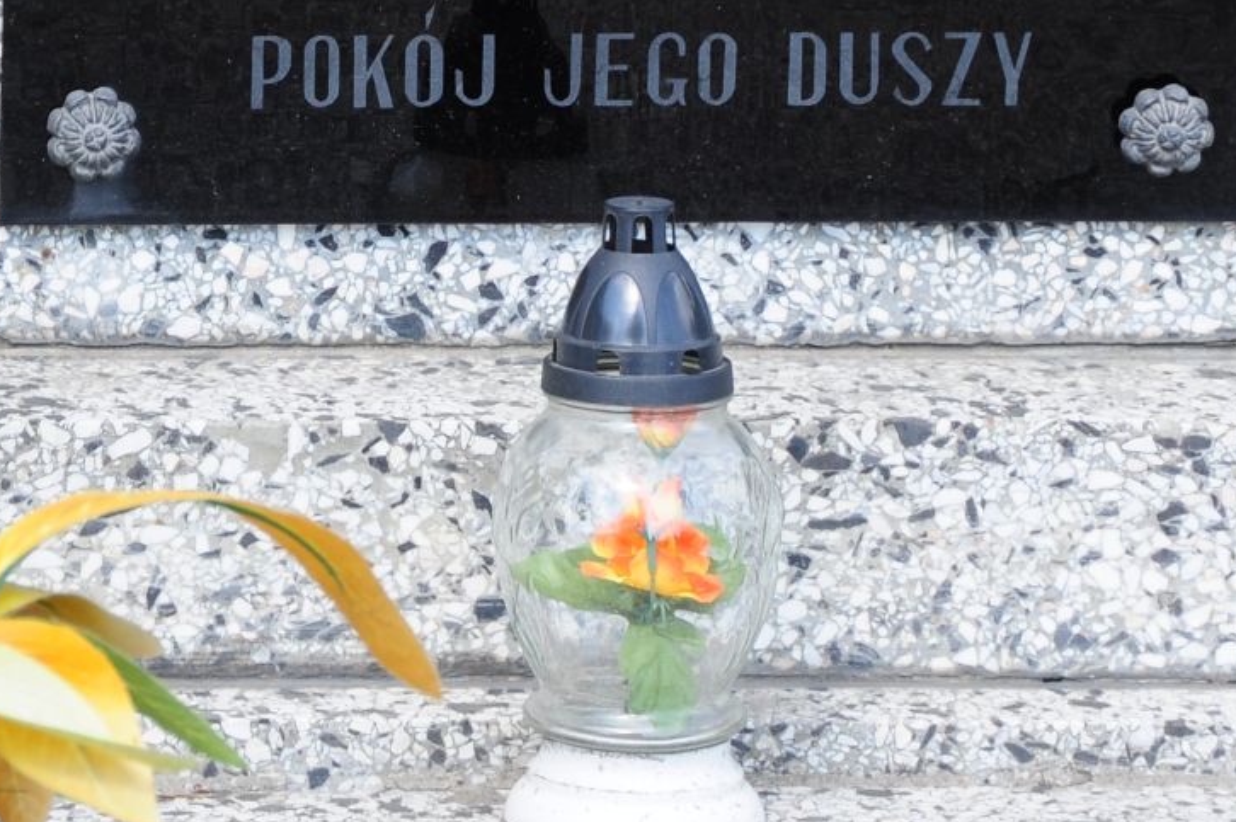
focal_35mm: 363
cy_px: -301
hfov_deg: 5.7
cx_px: 32
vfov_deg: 3.8
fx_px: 12454
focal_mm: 82
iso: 200
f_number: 7.1
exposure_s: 1/160
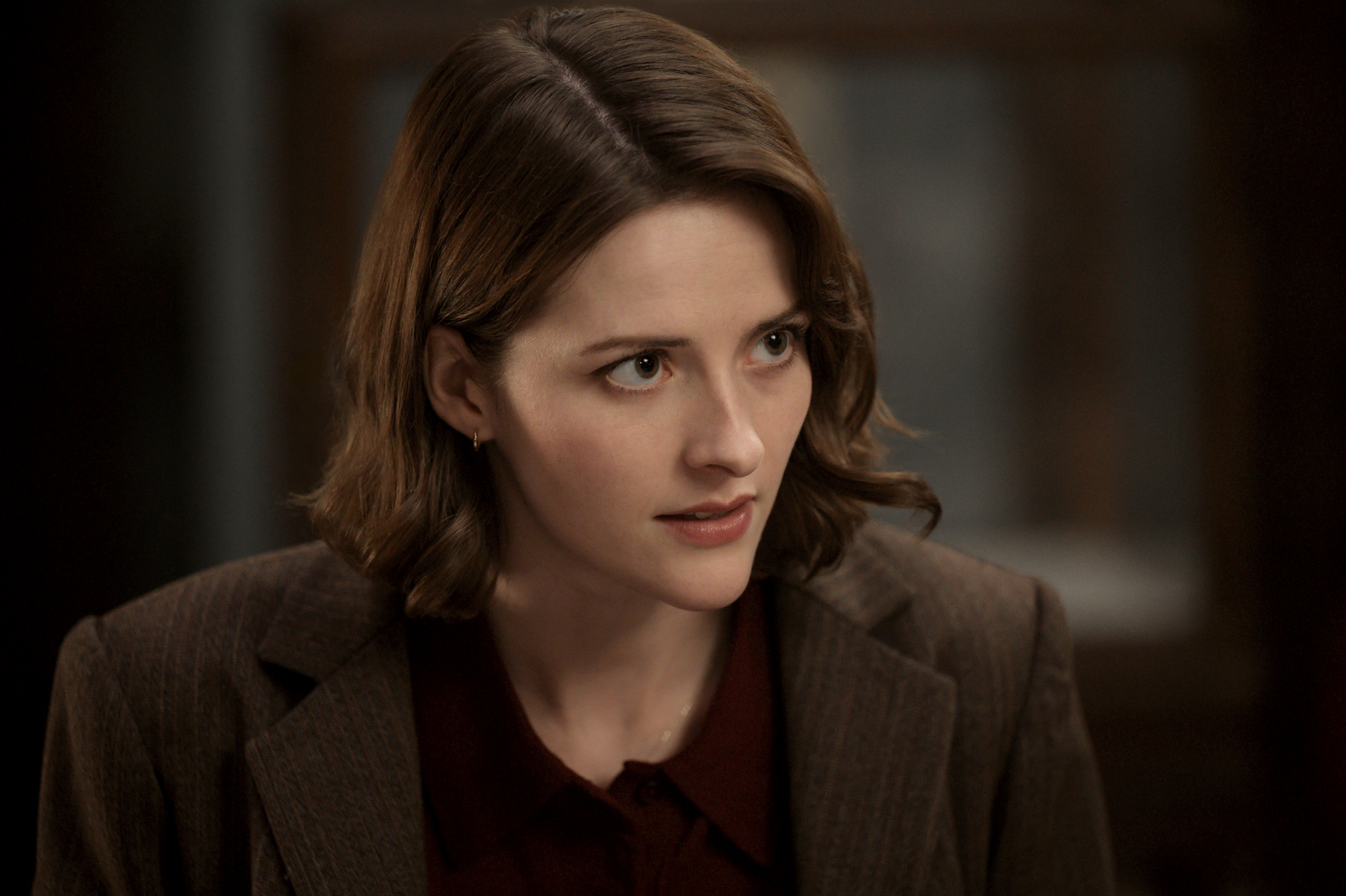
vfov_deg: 6.9
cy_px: 448
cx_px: 673
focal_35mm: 200
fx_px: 7473
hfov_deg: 10.3
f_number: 2.8
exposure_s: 1/200
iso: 3200
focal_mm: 200
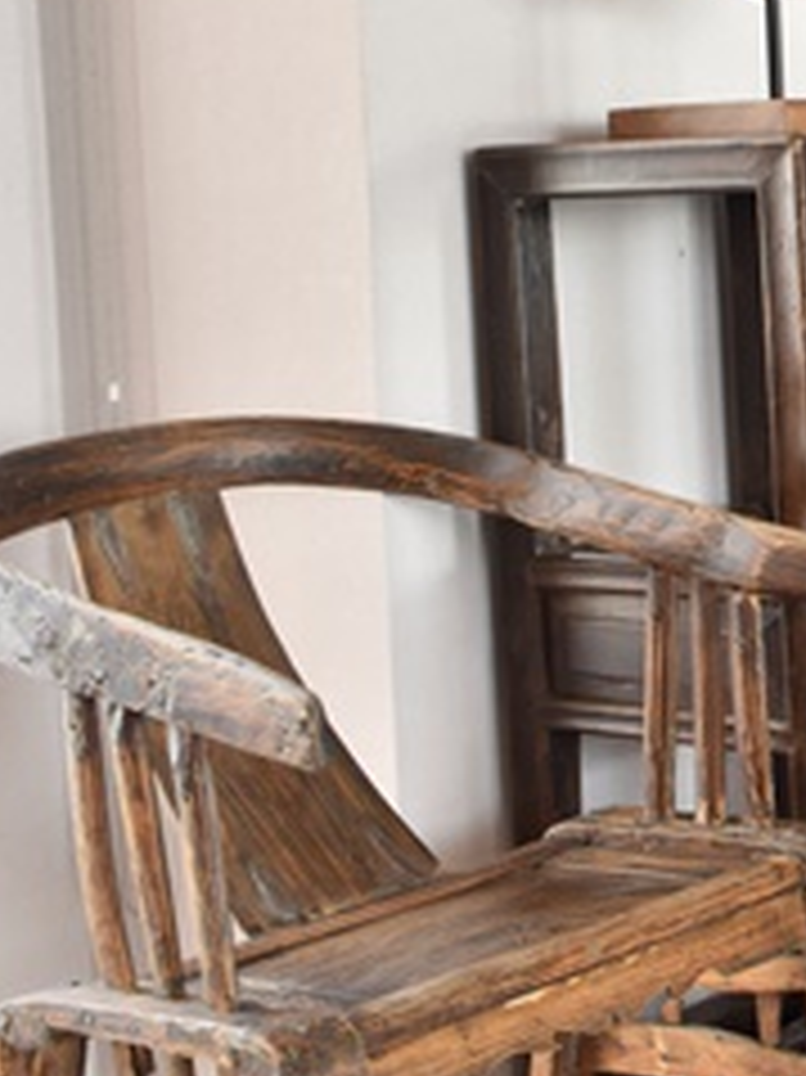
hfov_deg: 16.1
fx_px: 2585
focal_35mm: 83
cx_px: 1229
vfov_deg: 23.4
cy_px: 329
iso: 400
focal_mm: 23
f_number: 4.5
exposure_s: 1/80
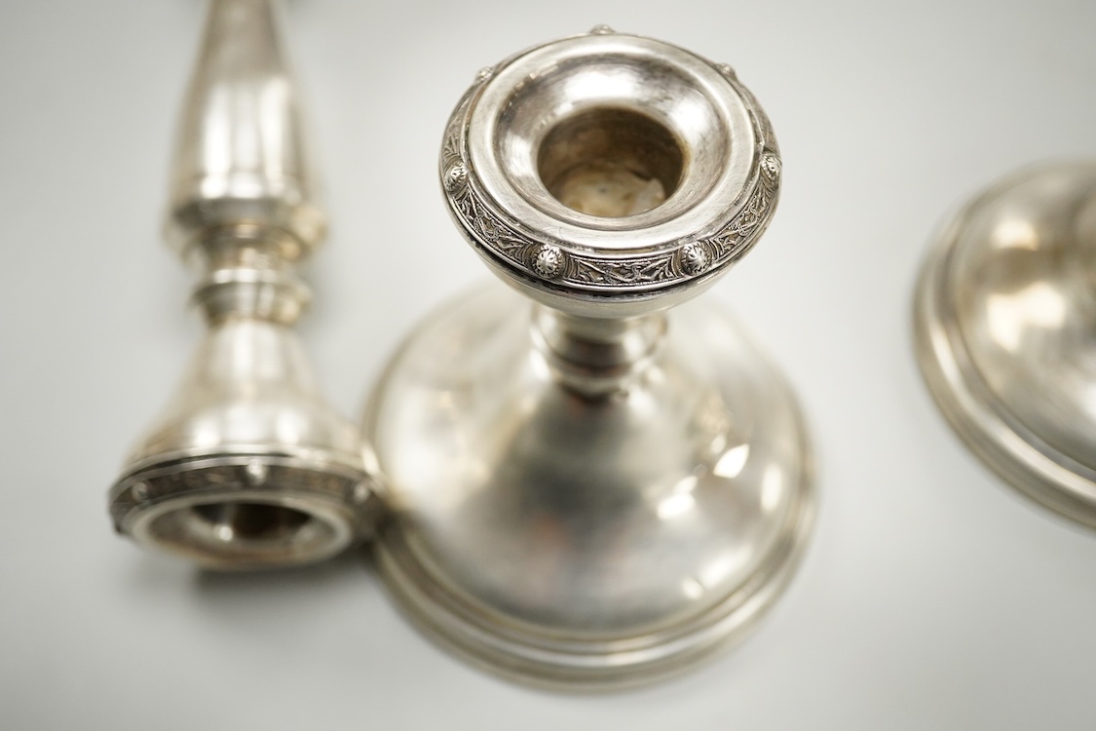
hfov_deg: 43.6
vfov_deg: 29.9
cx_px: 548
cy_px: 366
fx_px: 1370
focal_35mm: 45
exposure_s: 1/500
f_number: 5.6
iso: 2500
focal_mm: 30
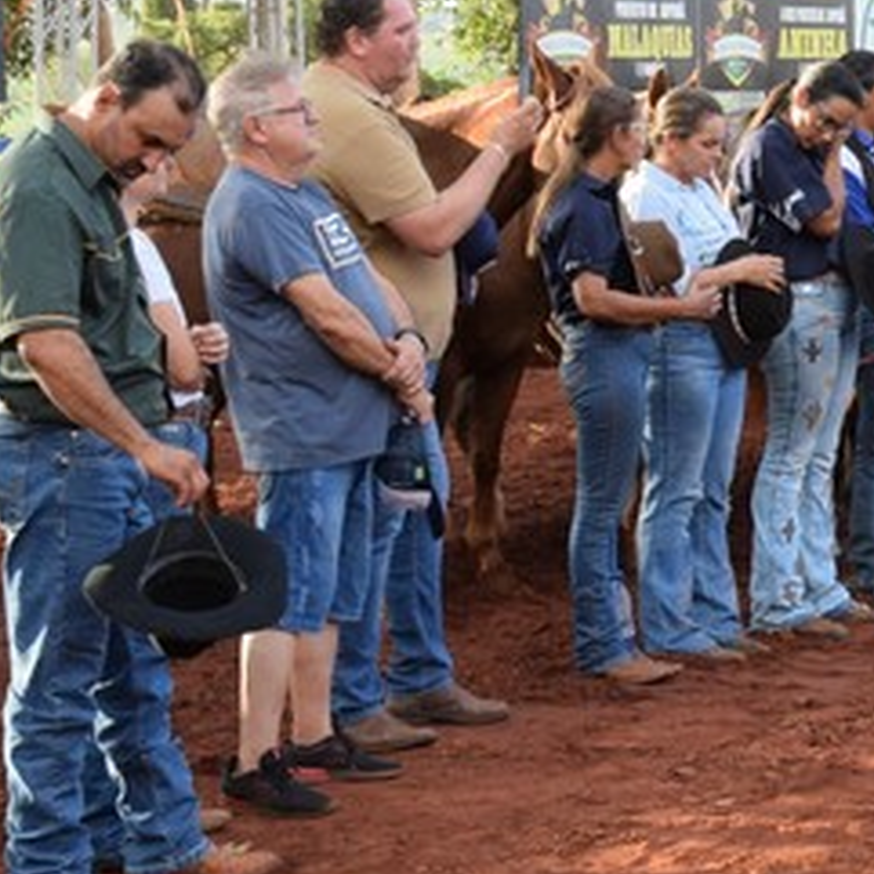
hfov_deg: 12.7
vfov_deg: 13.6
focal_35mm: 129
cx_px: 1407
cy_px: 406
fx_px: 3673
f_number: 9
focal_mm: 27
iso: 800
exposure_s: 1/250
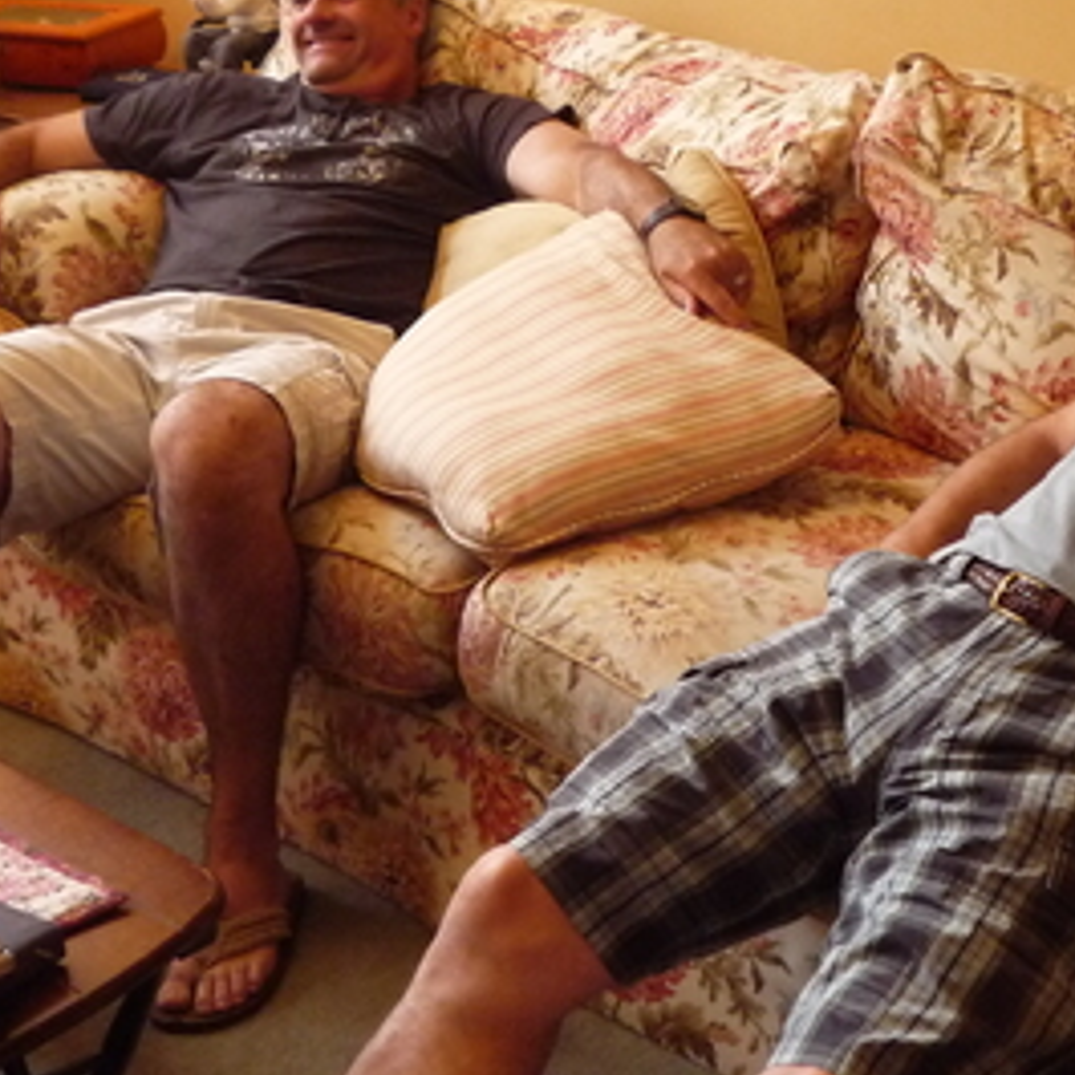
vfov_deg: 26.9
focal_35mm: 64
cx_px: 714
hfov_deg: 26.7
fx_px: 2249
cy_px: 540
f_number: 3.4
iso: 400
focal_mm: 5.3
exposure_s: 1/20
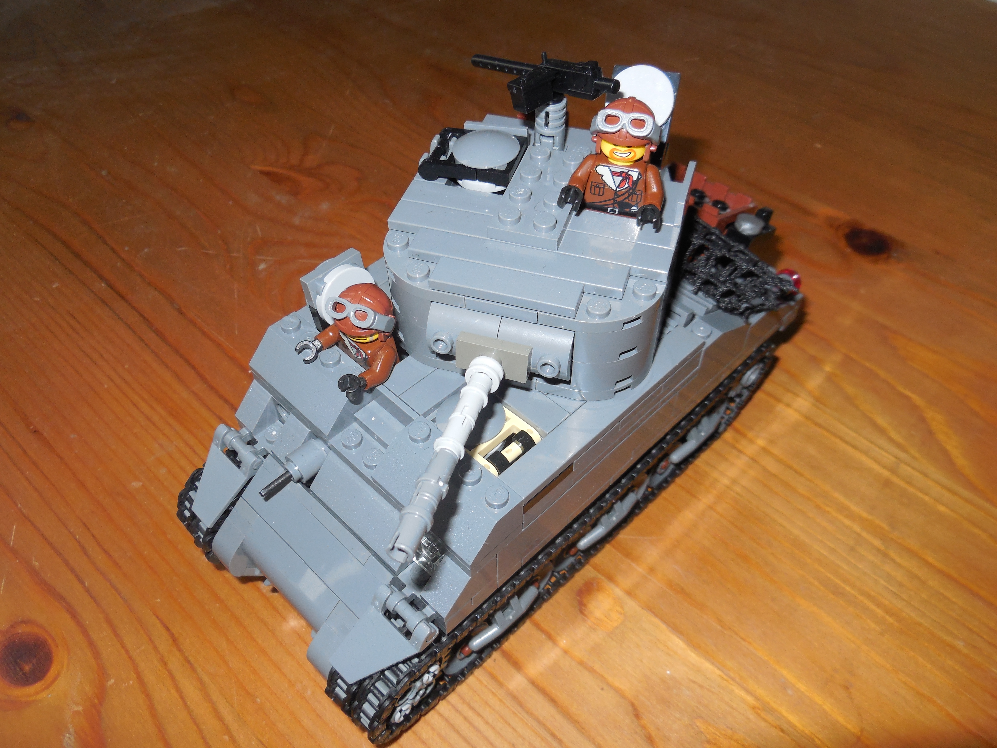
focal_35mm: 30
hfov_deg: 60.0
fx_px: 864
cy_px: 374
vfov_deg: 46.8
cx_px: 498
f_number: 6.5
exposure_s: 1/25
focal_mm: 5.3
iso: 200
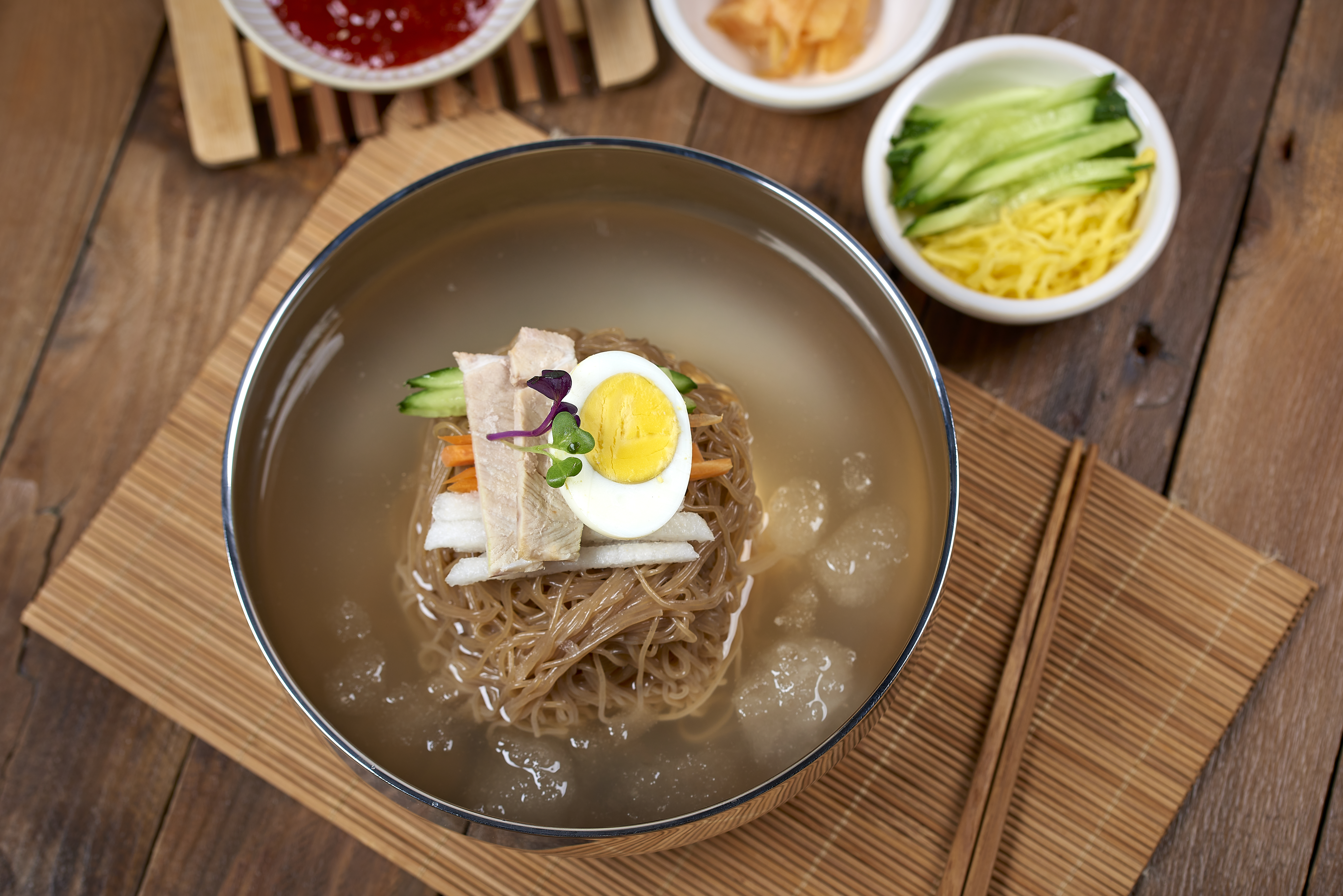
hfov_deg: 22.6
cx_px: 672
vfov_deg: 15.2
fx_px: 3358
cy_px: 448
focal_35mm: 90
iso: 160
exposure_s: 1/160
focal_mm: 90
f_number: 5
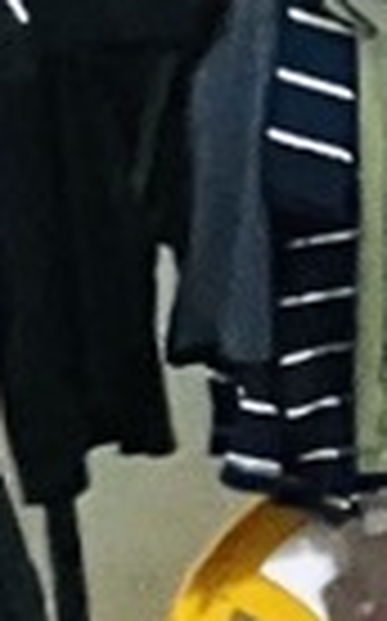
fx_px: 1725
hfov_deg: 7.7
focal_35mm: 102
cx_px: 1616
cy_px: 86
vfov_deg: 20.1
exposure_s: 1/34
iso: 1000
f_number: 1.8
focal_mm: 1.57
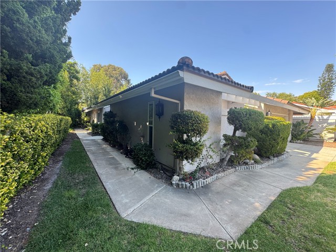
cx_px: 168
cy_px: 126
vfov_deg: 85.7
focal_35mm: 14
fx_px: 136
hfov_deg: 102.1
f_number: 2.2
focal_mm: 2.22
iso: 40
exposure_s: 1/129
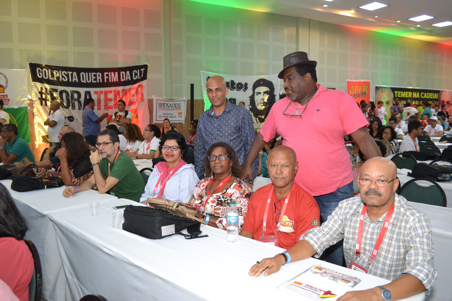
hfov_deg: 67.4
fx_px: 339
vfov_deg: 47.9
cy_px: 150
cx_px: 226
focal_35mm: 27
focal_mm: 18
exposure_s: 1/60
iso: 1250
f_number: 3.5
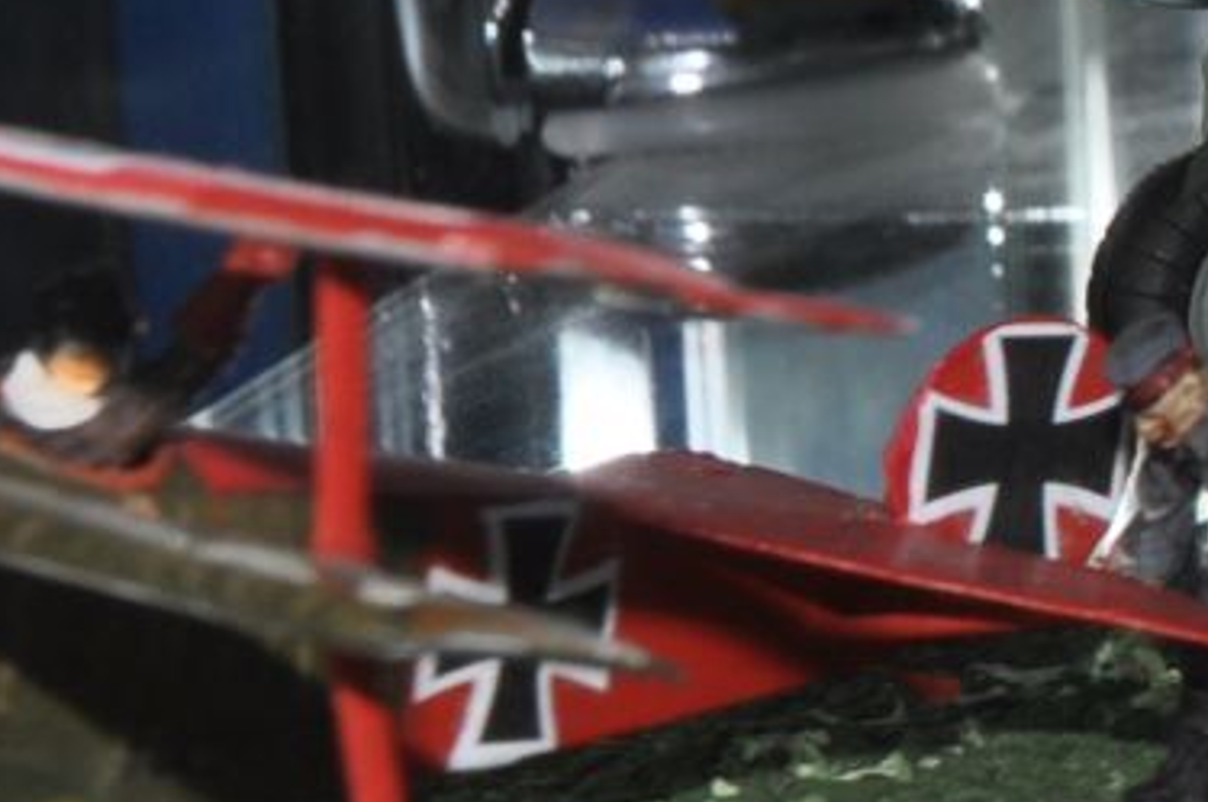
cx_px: 2558
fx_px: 10992
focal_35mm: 328
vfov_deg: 4.2
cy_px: -322
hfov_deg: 6.1
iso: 200
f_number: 13
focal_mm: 40
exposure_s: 1/200
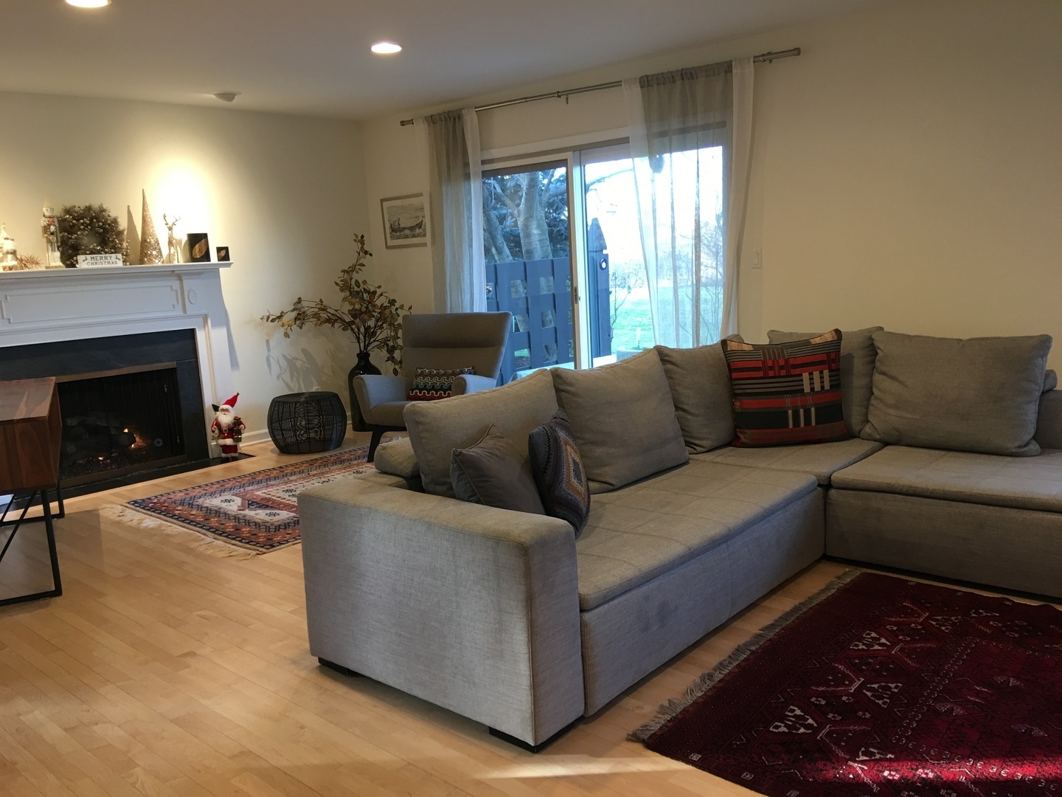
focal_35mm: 29
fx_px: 890
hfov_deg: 61.7
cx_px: 531
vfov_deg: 48.2
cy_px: 398
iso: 40
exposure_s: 1/15
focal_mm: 4.15
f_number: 2.2
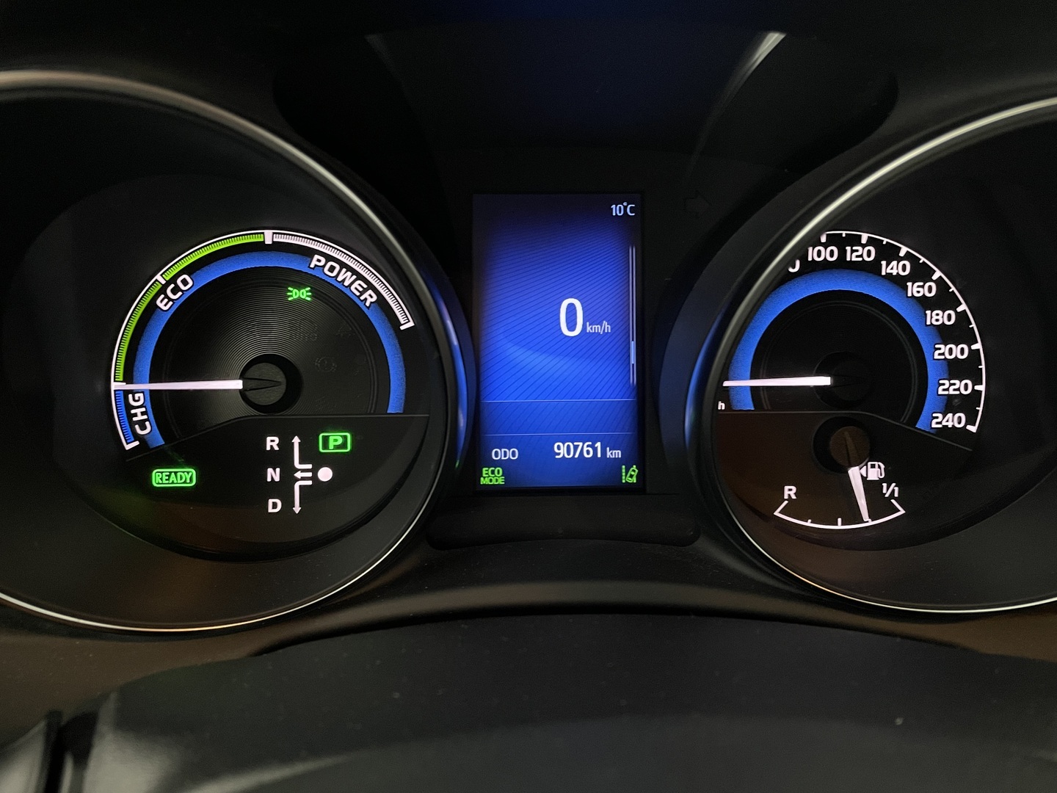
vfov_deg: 53.1
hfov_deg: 67.3
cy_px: 396
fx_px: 794
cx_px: 528
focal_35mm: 26
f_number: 1.6
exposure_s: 1/30
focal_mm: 4.2
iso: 1000
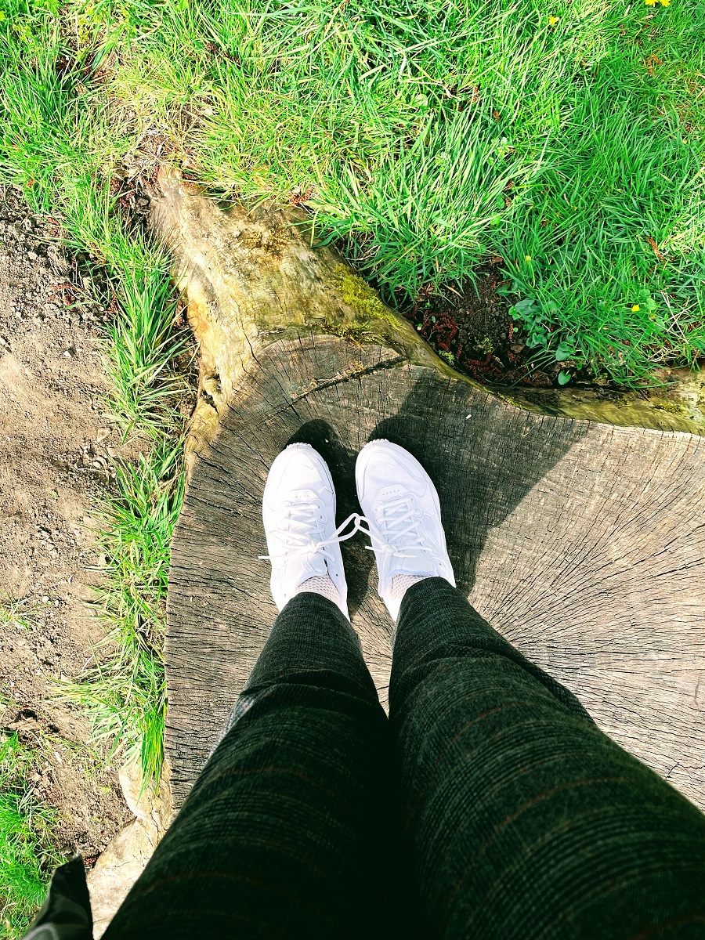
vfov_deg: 67.3
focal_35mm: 26
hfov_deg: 53.1
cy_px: 470
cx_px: 352
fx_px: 706
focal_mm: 4.2
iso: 32
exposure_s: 1/1006
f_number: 1.6
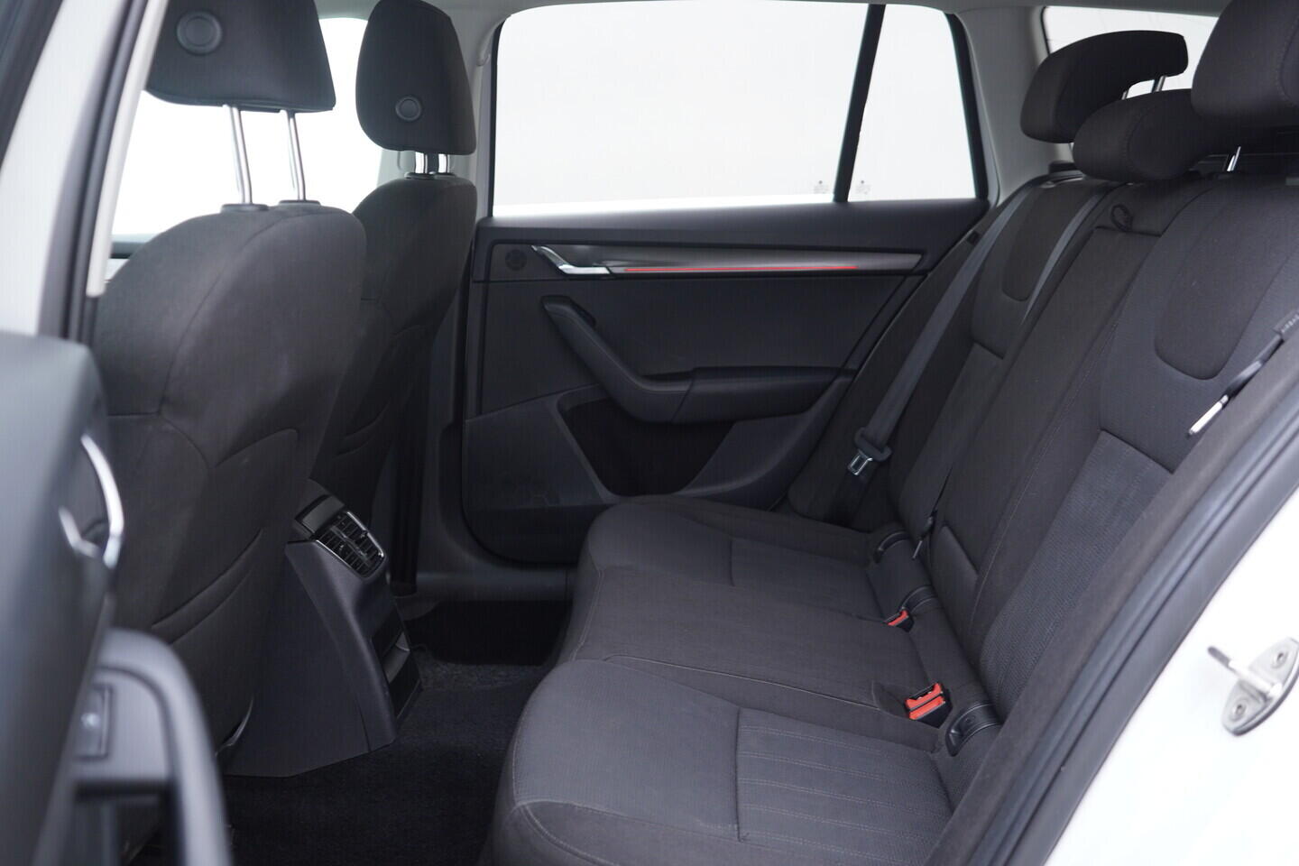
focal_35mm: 36
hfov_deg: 53.1
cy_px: 433
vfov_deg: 36.9
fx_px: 1299
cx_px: 650
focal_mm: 24
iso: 320
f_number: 2.8
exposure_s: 1/40
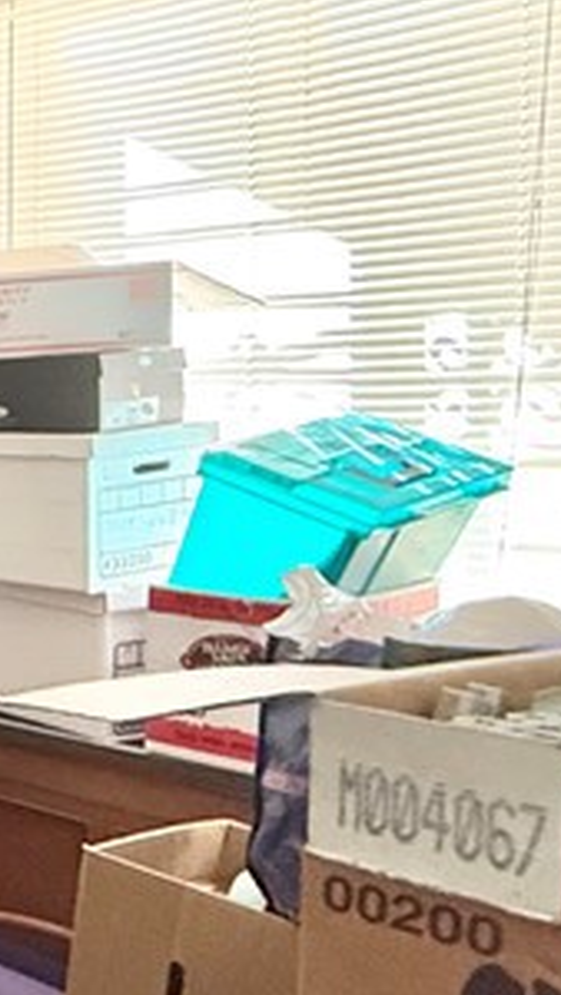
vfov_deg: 39.8
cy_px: 471
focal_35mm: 52
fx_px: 1374
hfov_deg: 13.7
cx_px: -880
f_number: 2.2
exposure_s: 1/60
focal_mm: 2.22
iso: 250
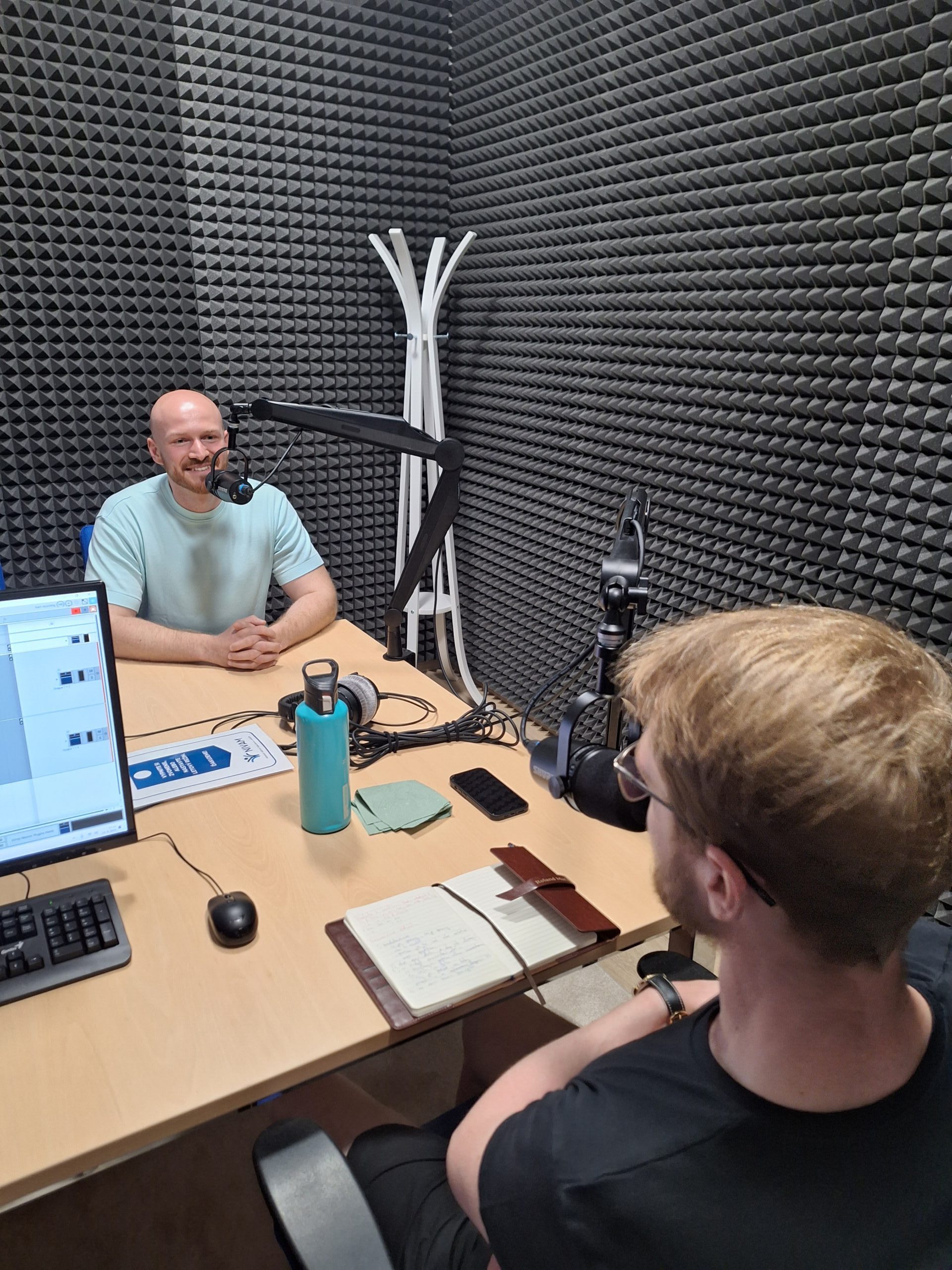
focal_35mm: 23
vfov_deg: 73.9
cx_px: 476
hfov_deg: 58.9
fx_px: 843
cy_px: 635
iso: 250
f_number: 1.8
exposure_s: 1/33
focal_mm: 5.54
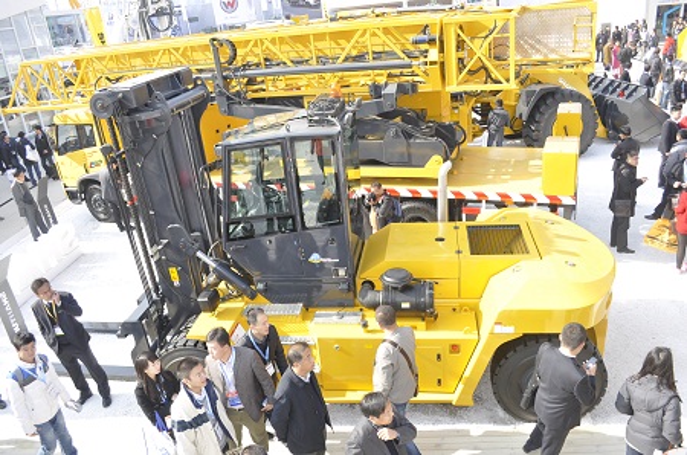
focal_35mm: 27
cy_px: 228
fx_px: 514
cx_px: 344
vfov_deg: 47.7
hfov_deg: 67.5
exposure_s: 1/200
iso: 200
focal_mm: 18
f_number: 5.6
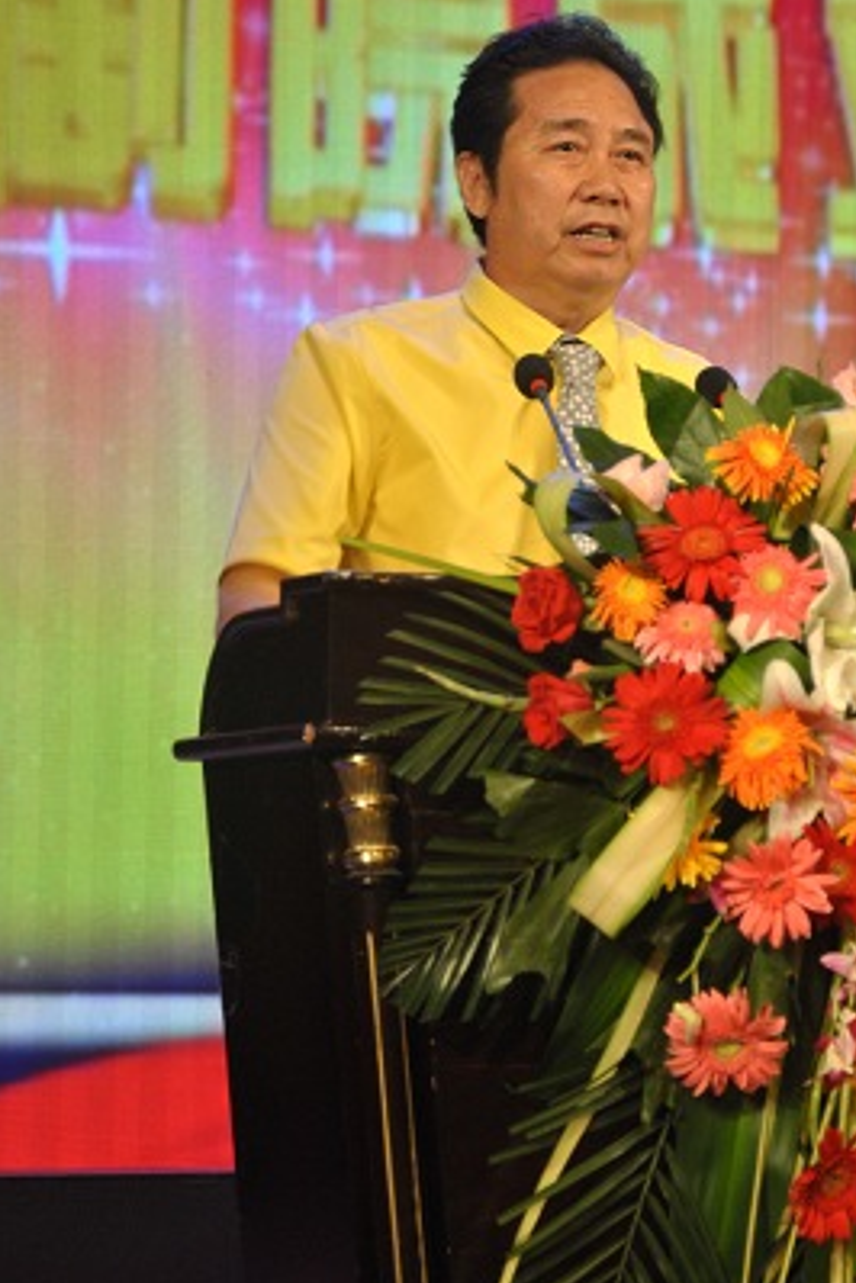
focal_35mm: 158
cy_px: 627
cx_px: 610
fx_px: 5635
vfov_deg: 13.0
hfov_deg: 8.7
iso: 400
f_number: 5.3
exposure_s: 1/50
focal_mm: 70
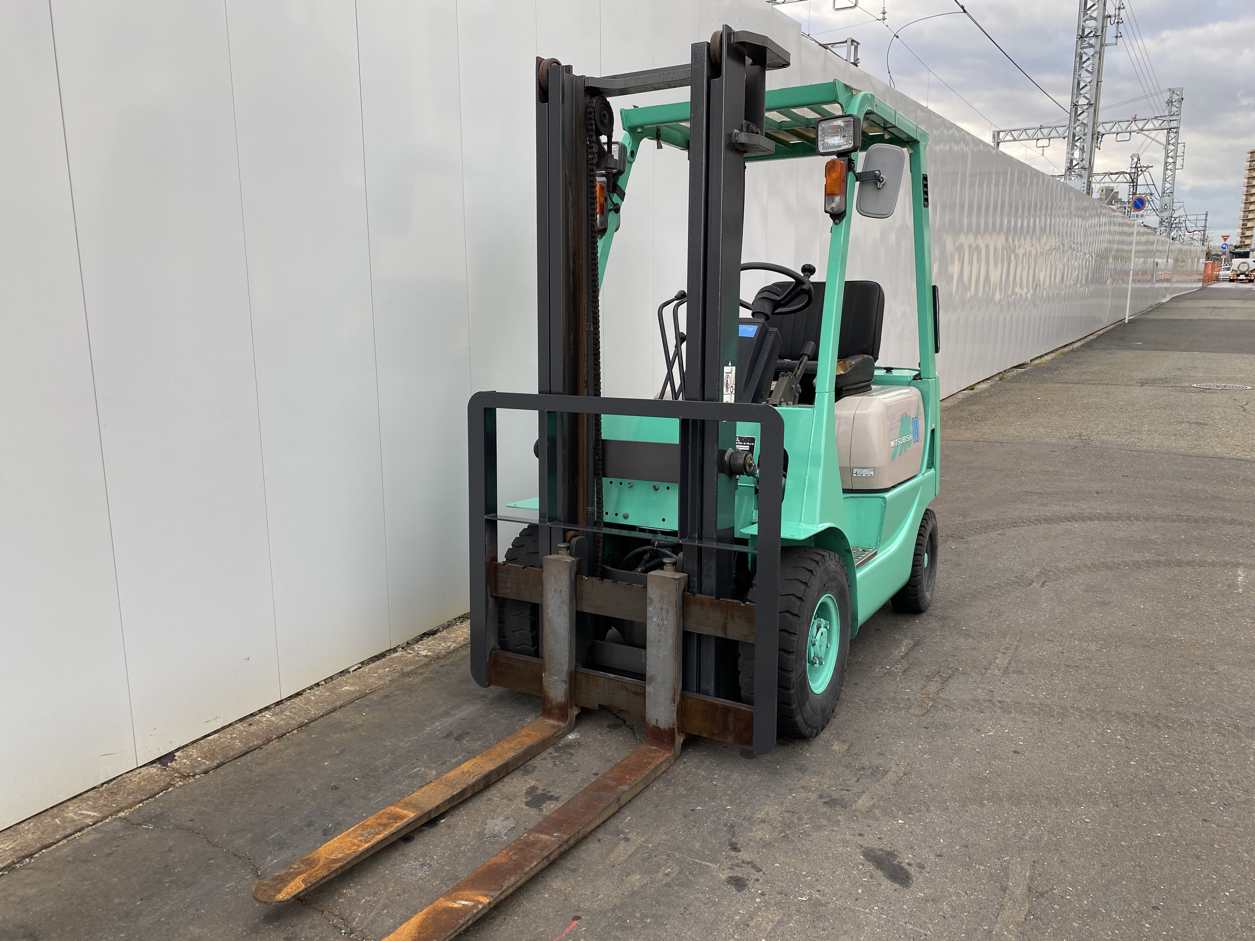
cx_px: 628
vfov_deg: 53.1
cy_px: 470
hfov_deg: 67.3
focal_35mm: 26
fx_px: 943
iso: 32
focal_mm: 4.25
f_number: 1.8
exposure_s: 1/171
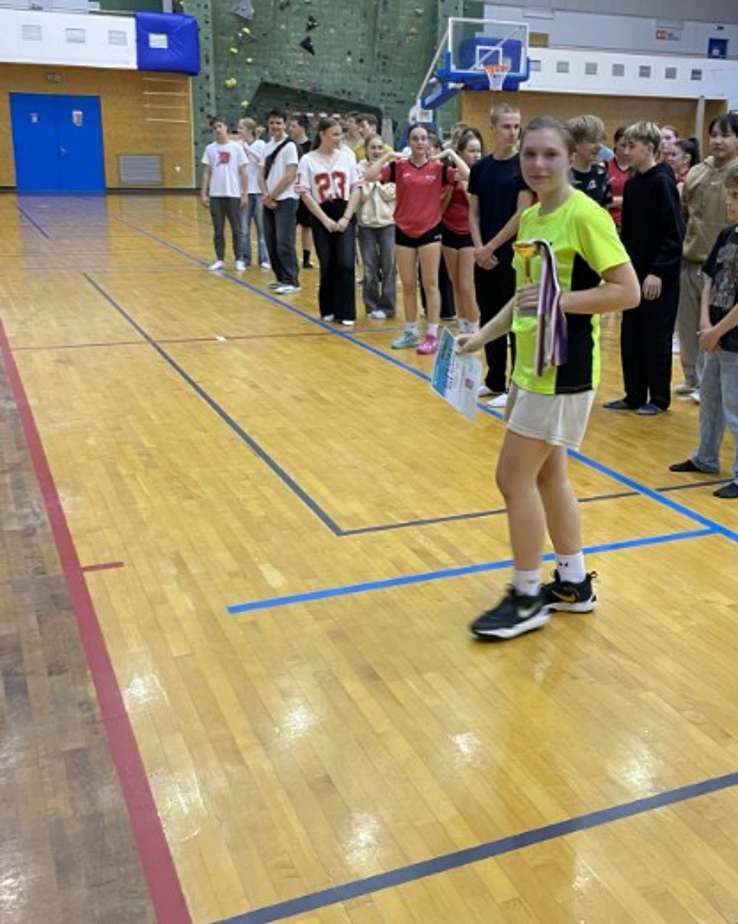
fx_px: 1066
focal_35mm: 39
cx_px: 475
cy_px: 427
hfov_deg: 37.9
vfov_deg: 46.8
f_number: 1.6
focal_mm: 4.2
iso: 100
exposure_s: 1/50
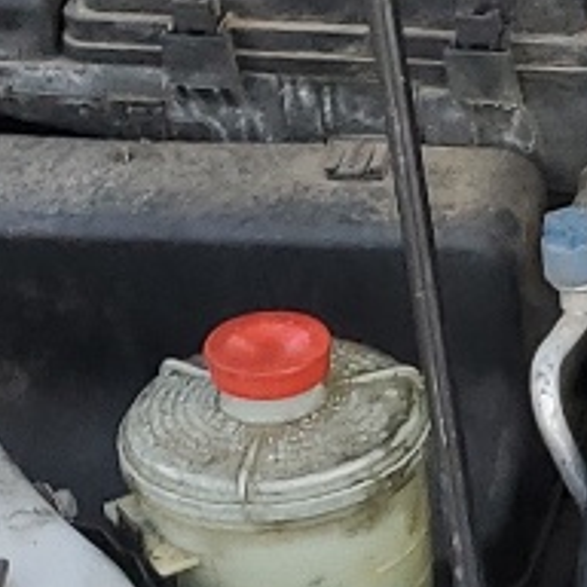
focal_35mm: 192
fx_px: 3684
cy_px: 278
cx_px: 2131
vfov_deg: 9.1
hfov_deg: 7.3
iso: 50
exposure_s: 1/357
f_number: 1.5
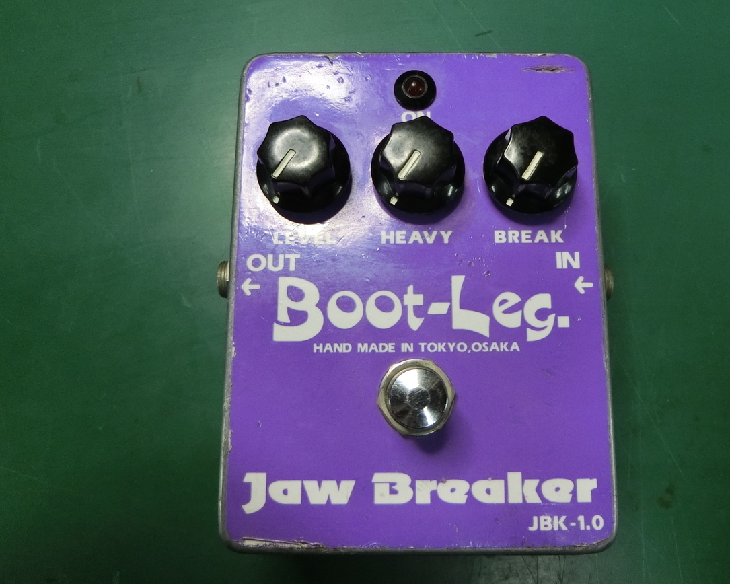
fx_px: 583
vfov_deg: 53.2
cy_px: 293
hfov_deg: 64.0
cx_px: 397
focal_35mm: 27
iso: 400
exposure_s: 1/125
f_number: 3.5
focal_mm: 4.5
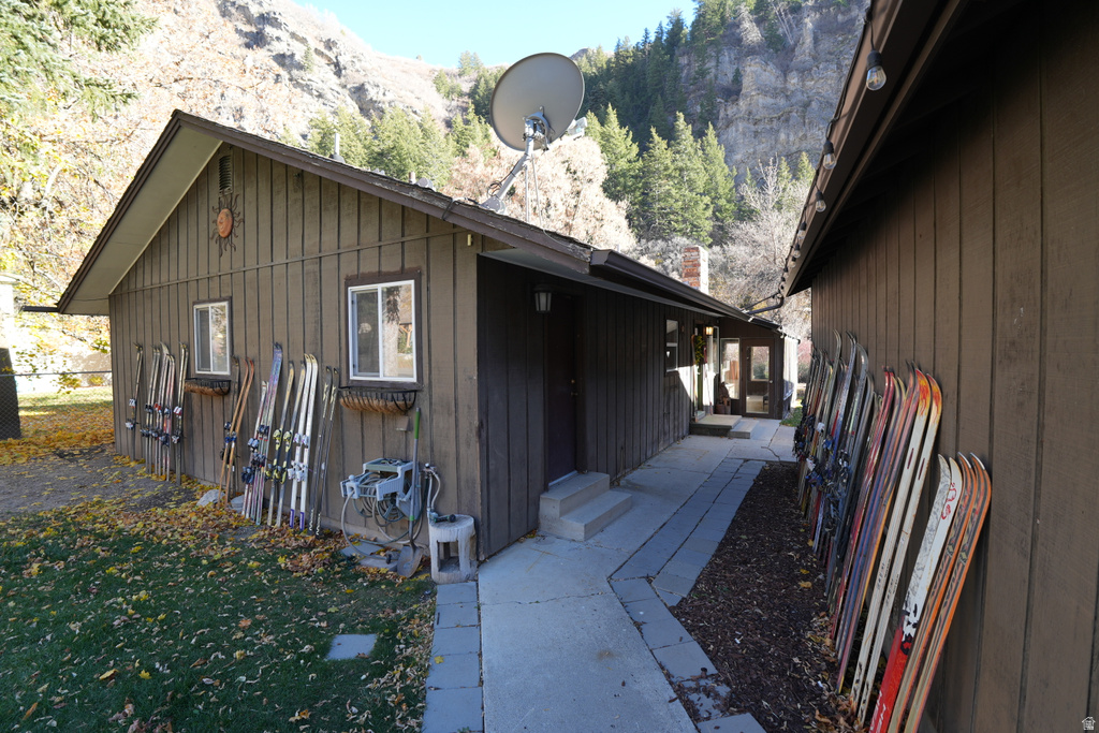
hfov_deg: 100.4
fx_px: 458
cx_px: 550
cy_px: 366
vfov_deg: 77.3
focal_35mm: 15
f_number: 4.5
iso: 100
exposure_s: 1/80
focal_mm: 10
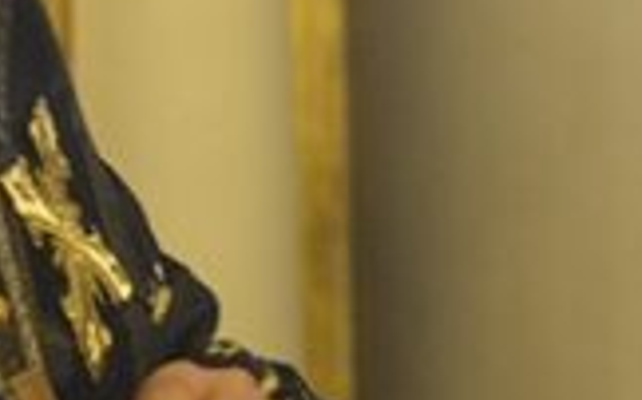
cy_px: -77
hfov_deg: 9.0
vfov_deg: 5.6
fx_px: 4056
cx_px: 412
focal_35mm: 232
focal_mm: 36
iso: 3200
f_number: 3.5
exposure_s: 1/30
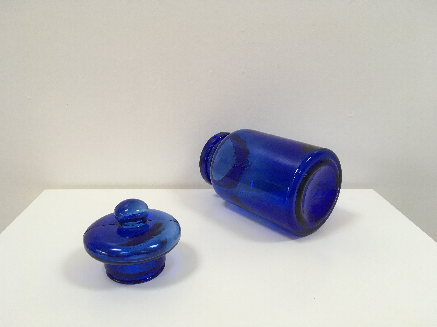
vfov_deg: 48.2
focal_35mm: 29
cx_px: 218
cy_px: 164
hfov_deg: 61.7
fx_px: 366
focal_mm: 4.15
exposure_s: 1/33
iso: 40
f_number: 2.2
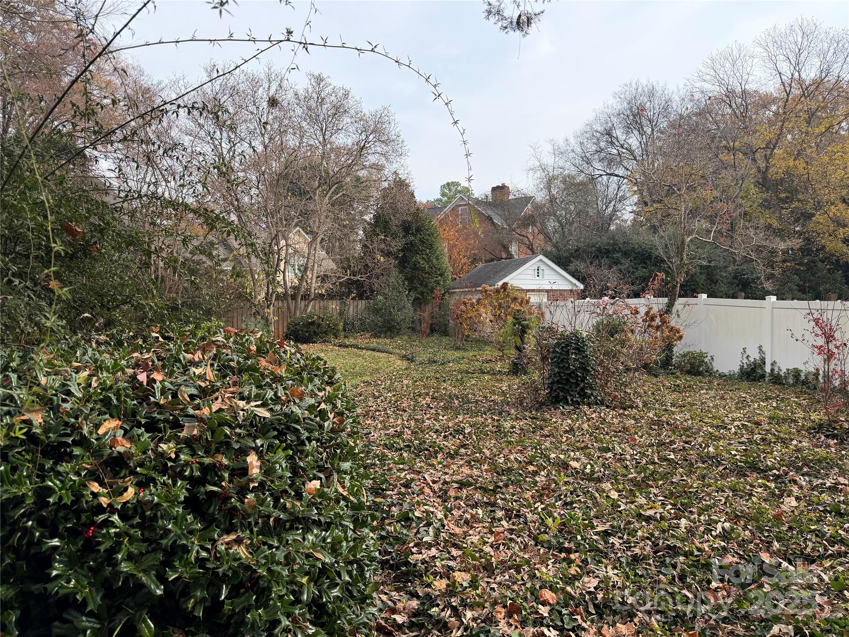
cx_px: 424
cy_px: 318
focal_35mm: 24
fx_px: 589
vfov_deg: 56.8
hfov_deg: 71.6
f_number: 1.78
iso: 100
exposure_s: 1/2445
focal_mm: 6.76
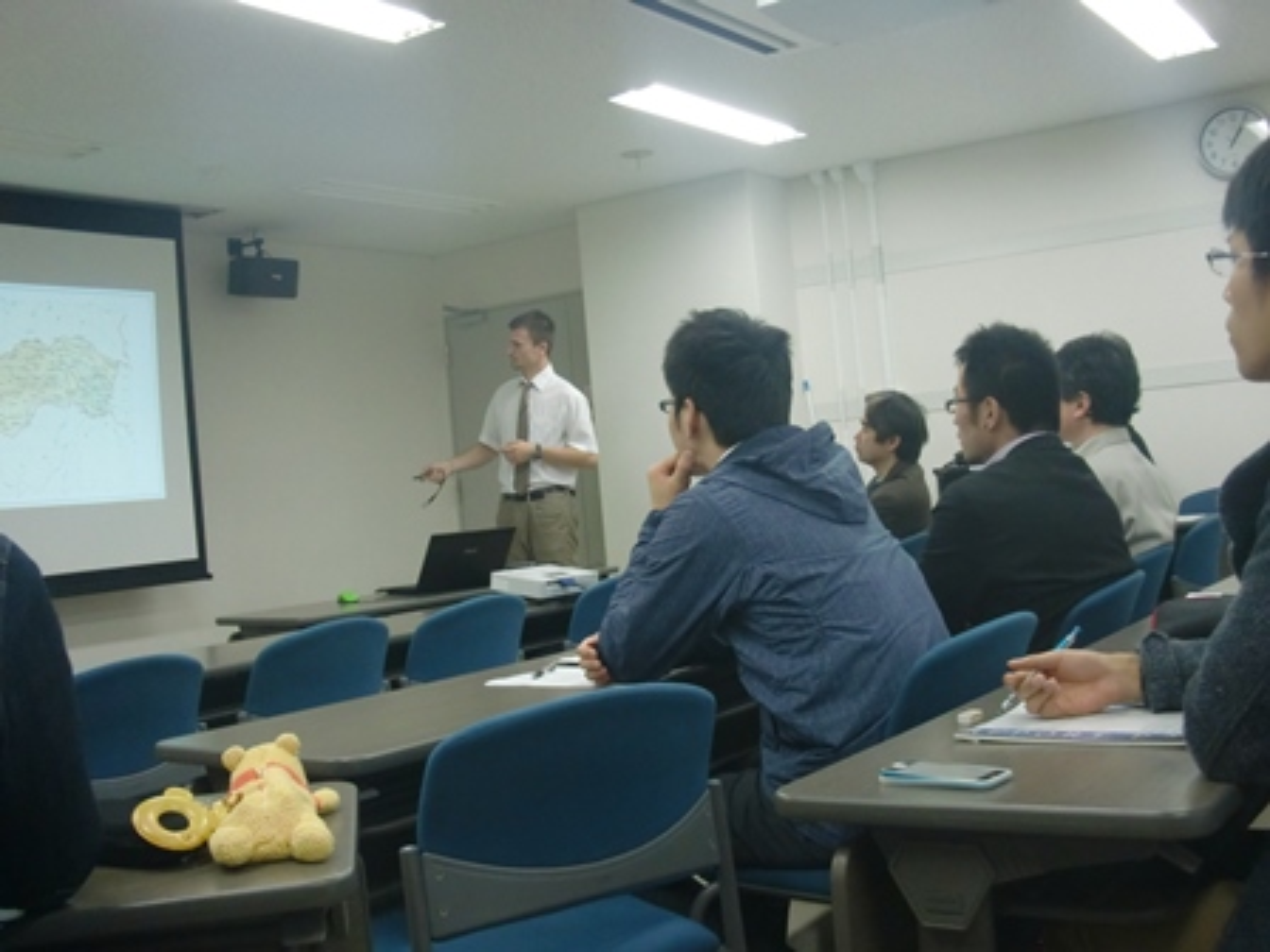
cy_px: 476
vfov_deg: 37.7
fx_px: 1394
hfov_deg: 49.0
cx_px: 635
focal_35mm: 38
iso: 250
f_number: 3.9
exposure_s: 1/60
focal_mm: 6.66
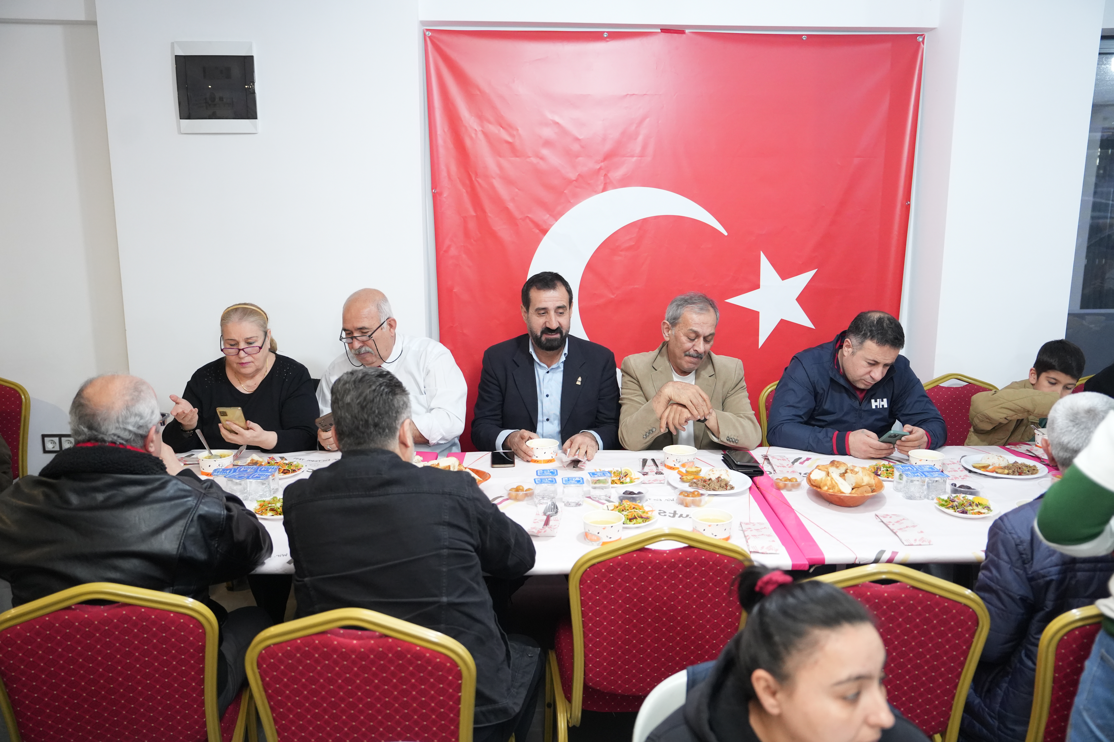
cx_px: 557
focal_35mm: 30
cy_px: 371
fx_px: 928
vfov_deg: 43.6
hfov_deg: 61.9
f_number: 2.8
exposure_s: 1/100
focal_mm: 30
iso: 4000
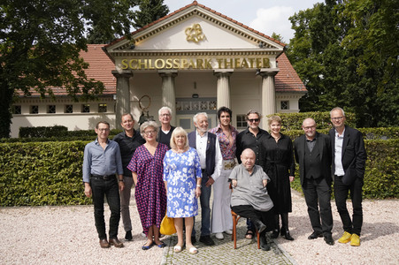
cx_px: 200
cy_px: 132
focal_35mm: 33
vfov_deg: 39.9
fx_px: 365
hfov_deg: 57.3
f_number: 5.6
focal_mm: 33
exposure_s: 1/8000
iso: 2500
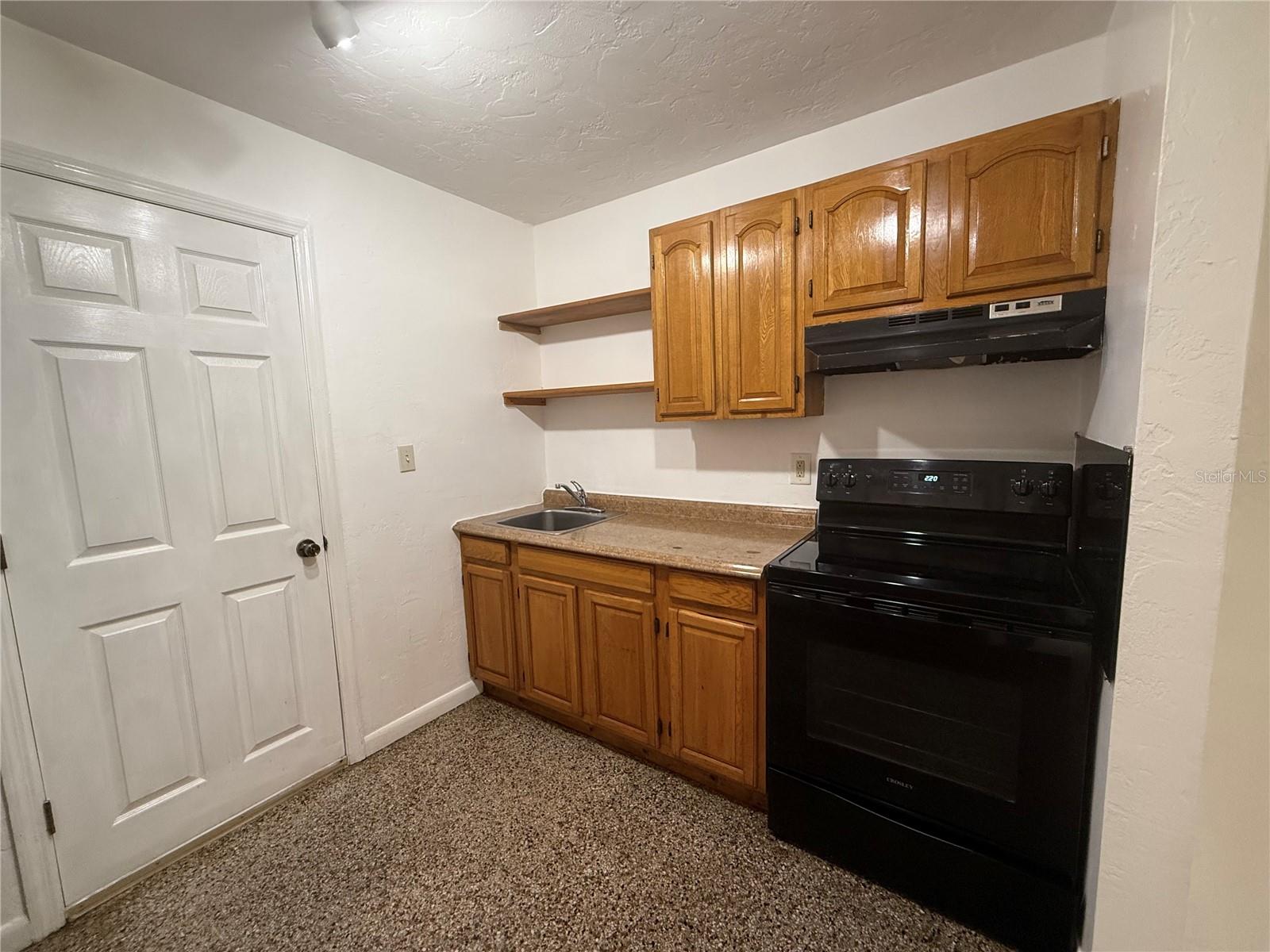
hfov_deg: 102.1
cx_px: 635
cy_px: 476
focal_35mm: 14
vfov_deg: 85.7
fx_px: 514
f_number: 2.2
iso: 250
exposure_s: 1/60
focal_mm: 2.22
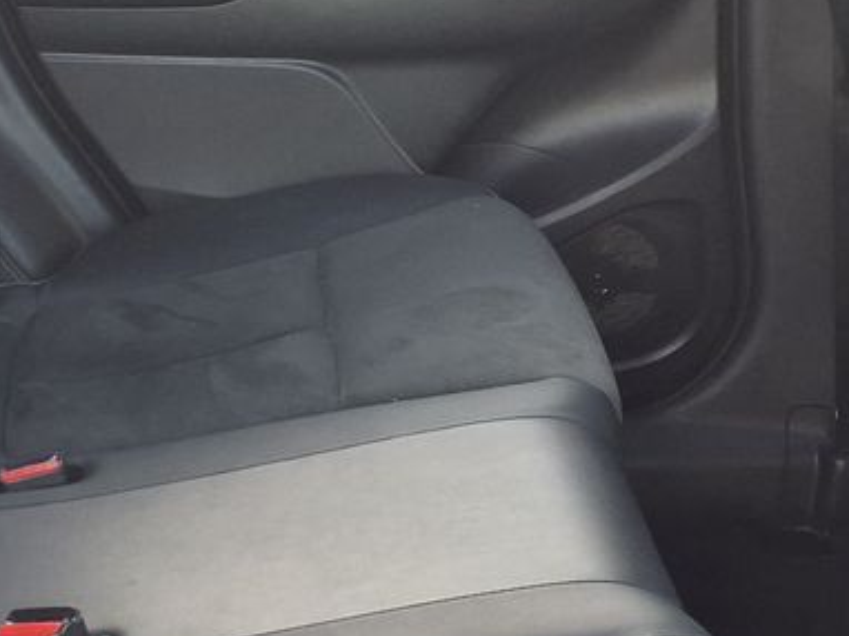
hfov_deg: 22.0
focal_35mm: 88
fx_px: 2157
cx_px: 178
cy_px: 345
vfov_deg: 16.8
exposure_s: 1/50
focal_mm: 2.91
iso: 40
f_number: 1.9
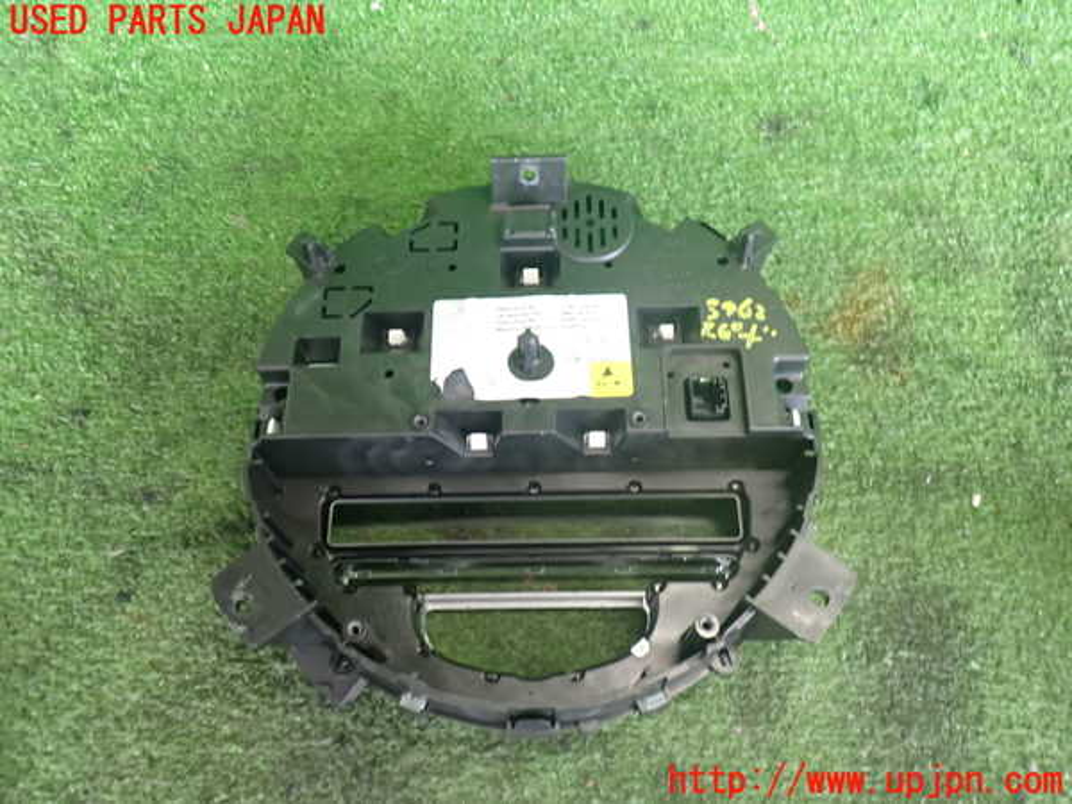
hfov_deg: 60.0
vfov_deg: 46.8
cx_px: 536
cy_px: 402
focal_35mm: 30
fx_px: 929
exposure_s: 1/30
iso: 320
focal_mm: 5.4
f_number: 2.3
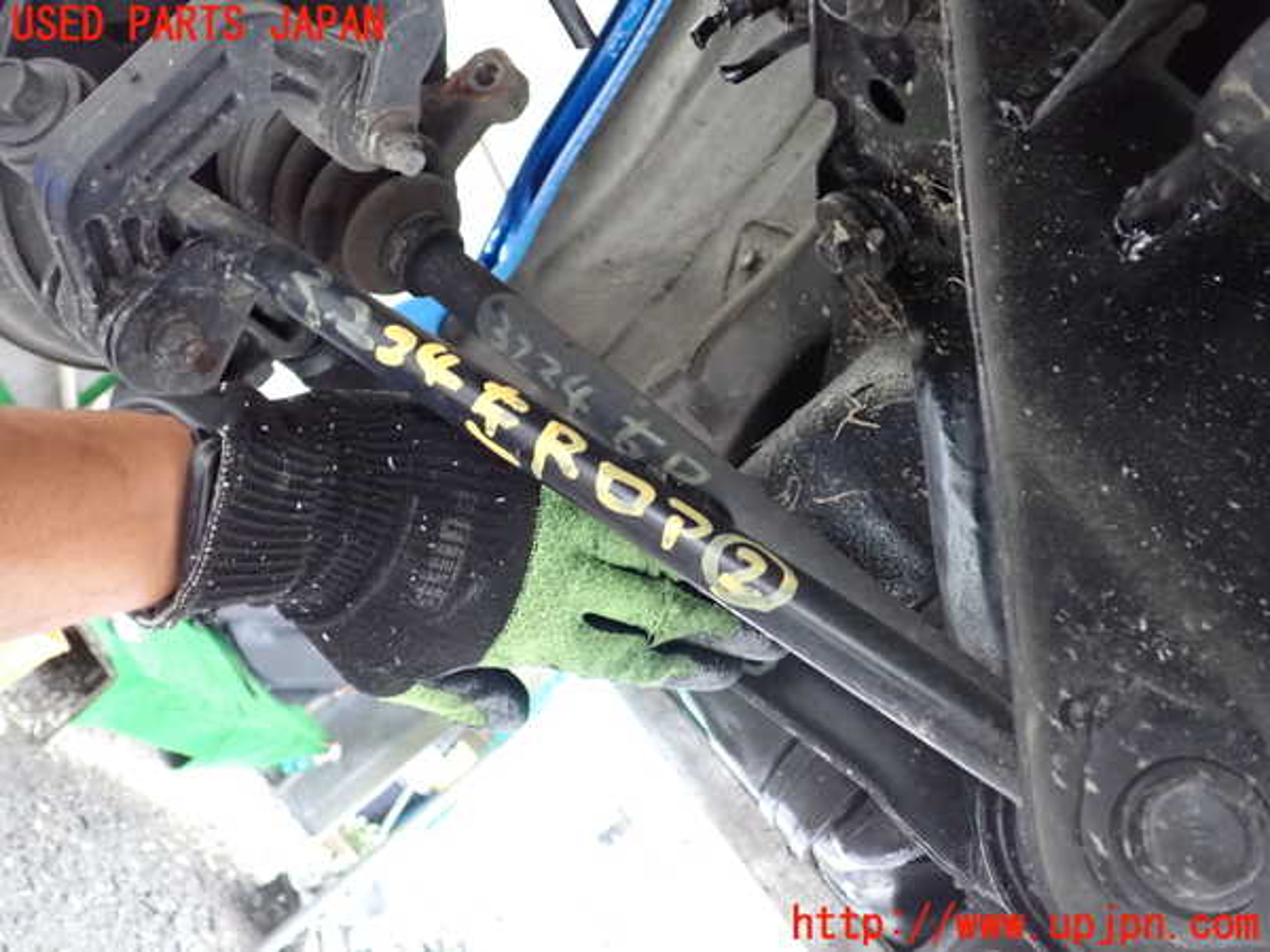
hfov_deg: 60.0
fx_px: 1101
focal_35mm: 30
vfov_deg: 46.8
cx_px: 635
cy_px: 476
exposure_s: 1/80
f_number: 2.3
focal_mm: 5.4
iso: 1250
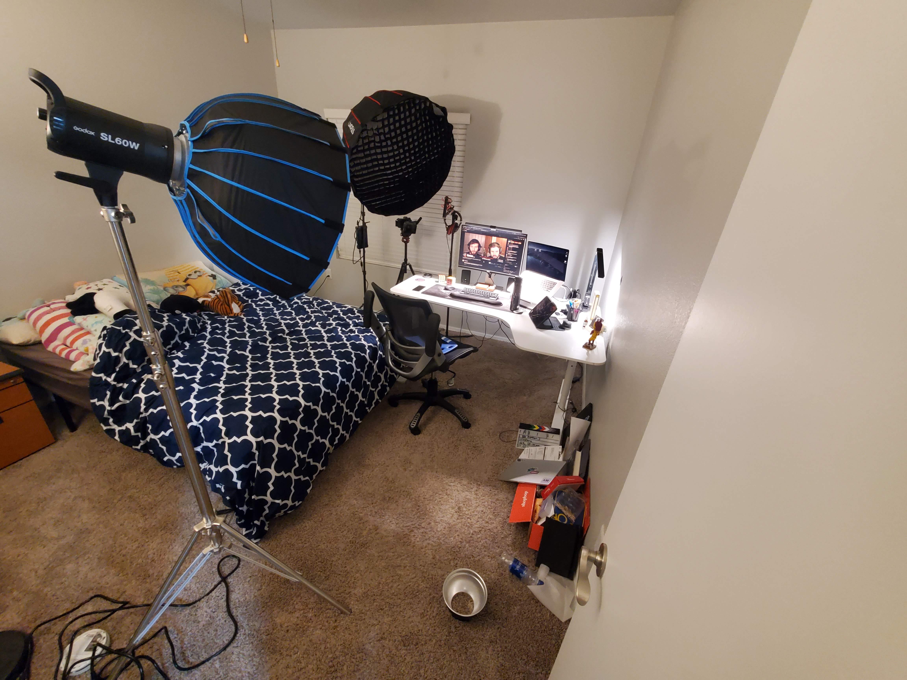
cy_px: 340
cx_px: 454
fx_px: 341
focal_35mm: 13
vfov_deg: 89.9
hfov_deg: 106.2
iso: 1000
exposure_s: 1/19
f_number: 2.2
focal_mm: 1.8
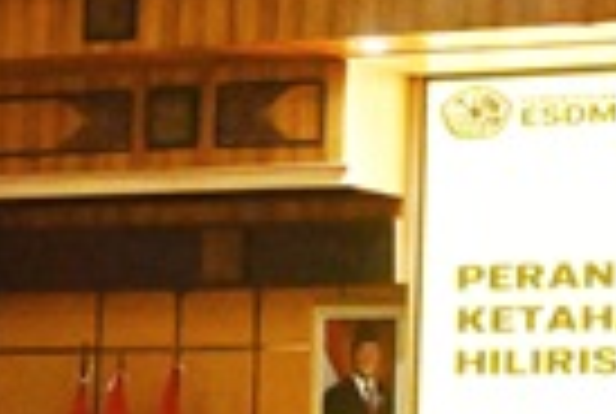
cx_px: 616
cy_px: 580
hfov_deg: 8.5
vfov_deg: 5.7
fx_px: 4103
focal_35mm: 239
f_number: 5
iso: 6400
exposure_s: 1/500
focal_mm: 31.5
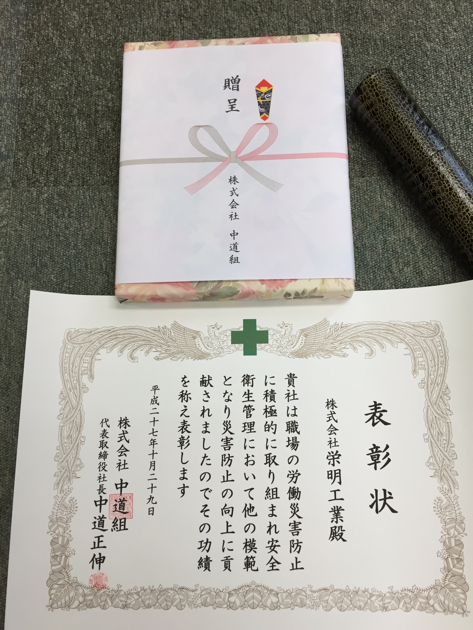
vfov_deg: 61.7
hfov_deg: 48.2
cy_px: 315
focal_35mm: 29
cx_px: 236
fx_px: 528
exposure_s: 1/40
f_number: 2.2
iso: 32
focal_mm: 4.15
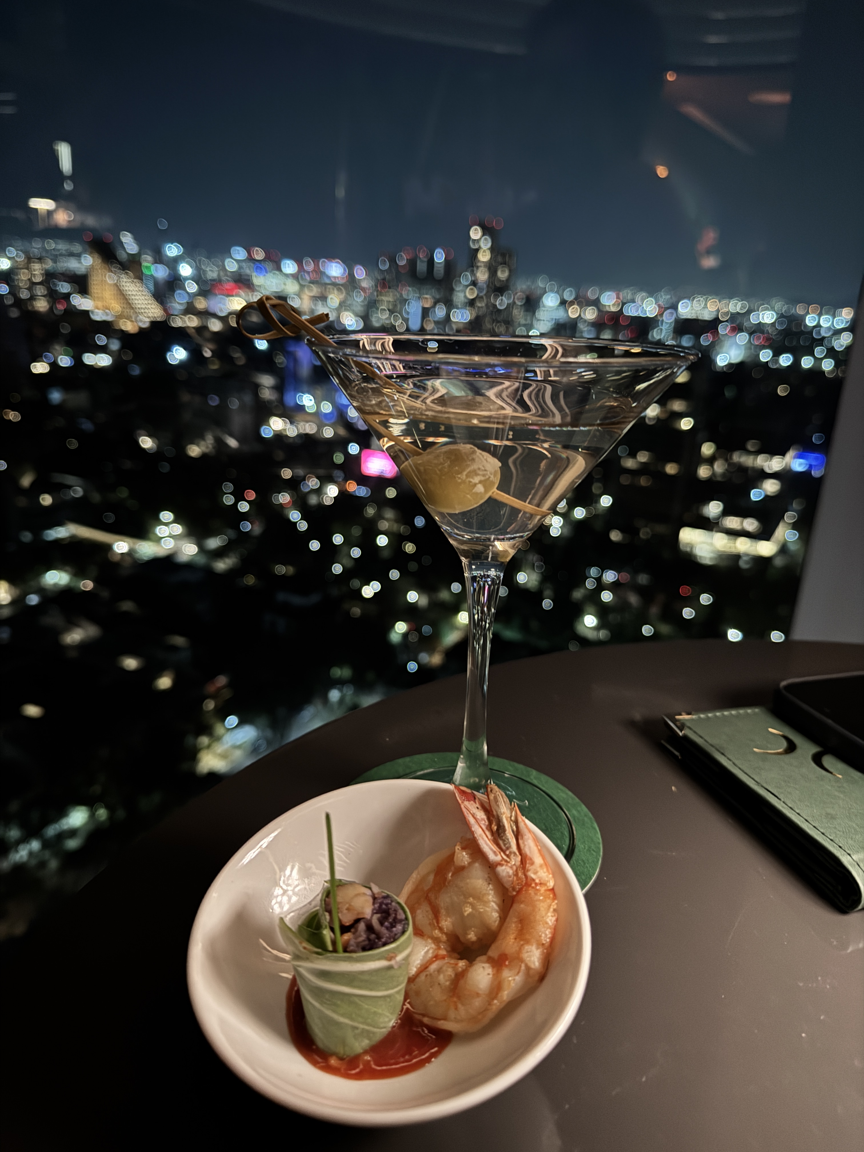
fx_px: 799
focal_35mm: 24
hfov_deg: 56.8
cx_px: 432
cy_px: 576
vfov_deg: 71.6
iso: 1000
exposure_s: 1/12
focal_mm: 6.76
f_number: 1.78
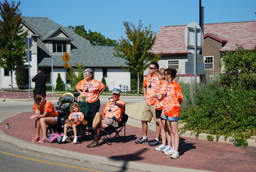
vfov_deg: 16.6
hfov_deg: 24.6
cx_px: 128
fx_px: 588
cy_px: 86
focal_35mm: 82
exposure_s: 1/1000
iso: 160
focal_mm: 55
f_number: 5.6
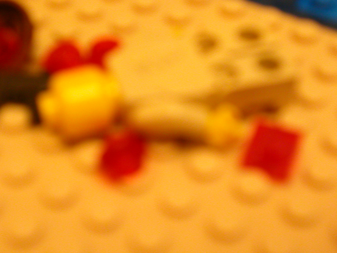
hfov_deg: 30.3
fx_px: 623
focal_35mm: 64
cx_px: 168
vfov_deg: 22.9
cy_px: 126
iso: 250
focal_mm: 9.7
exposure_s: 1/9.8
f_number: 3.5
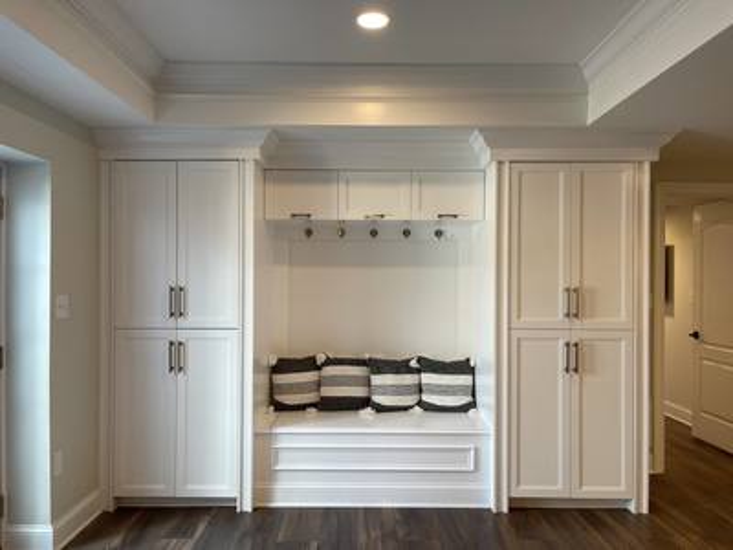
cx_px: 366
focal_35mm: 26
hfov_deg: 67.3
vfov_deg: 53.1
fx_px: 551
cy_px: 275
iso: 80
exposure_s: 1/60
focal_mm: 5.1
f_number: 1.6
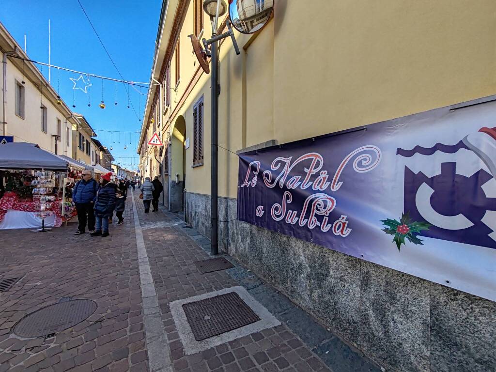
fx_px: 229
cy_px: 186
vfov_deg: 78.1
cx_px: 248
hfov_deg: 94.5
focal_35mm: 16
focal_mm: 1.96
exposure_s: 1/970
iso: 50
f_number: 2.2
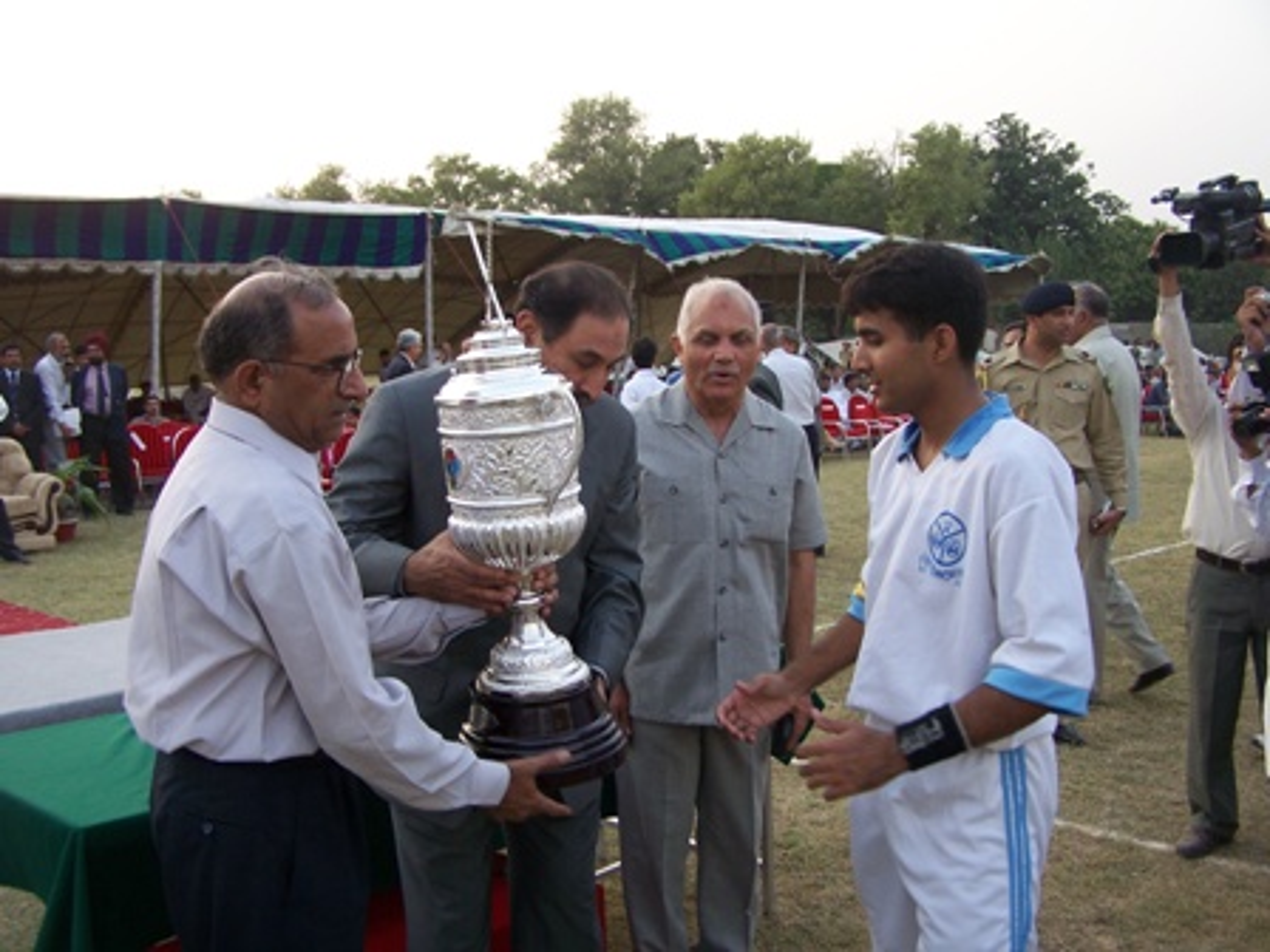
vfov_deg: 37.7
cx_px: 635
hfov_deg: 49.0
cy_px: 476
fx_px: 1394
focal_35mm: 38
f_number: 2.8
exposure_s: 1/80
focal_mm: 6.3
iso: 80
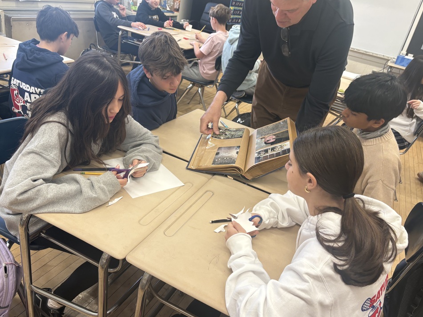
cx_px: 221
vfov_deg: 49.7
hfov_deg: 63.4
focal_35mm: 28
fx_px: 342
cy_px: 157
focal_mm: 5.96
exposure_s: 1/60
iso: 64
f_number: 1.6
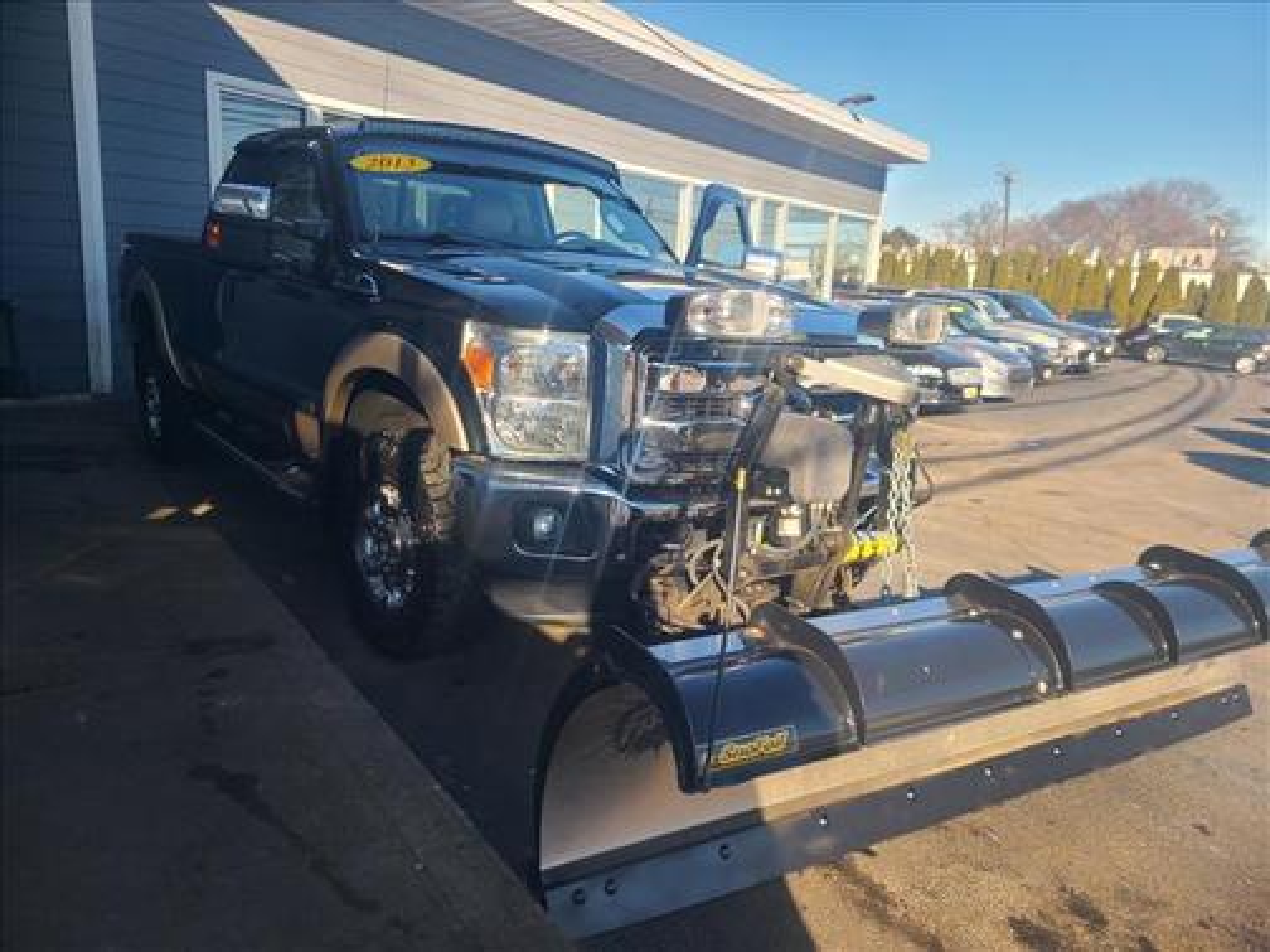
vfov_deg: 53.1
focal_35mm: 26
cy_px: 476
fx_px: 954
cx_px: 635
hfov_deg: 67.3
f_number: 1.8
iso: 40
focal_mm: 5.4
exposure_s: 1/833
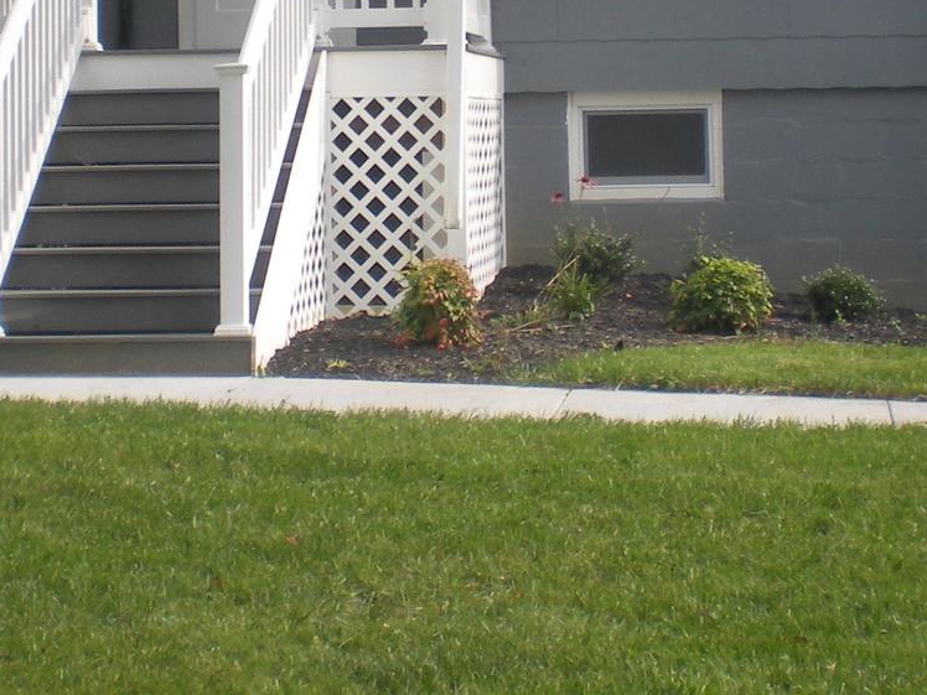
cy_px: 2
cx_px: 508
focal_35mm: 104
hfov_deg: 18.9
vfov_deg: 14.0
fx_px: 2785
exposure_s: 1/140
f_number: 4.6
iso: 64
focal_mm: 6.3
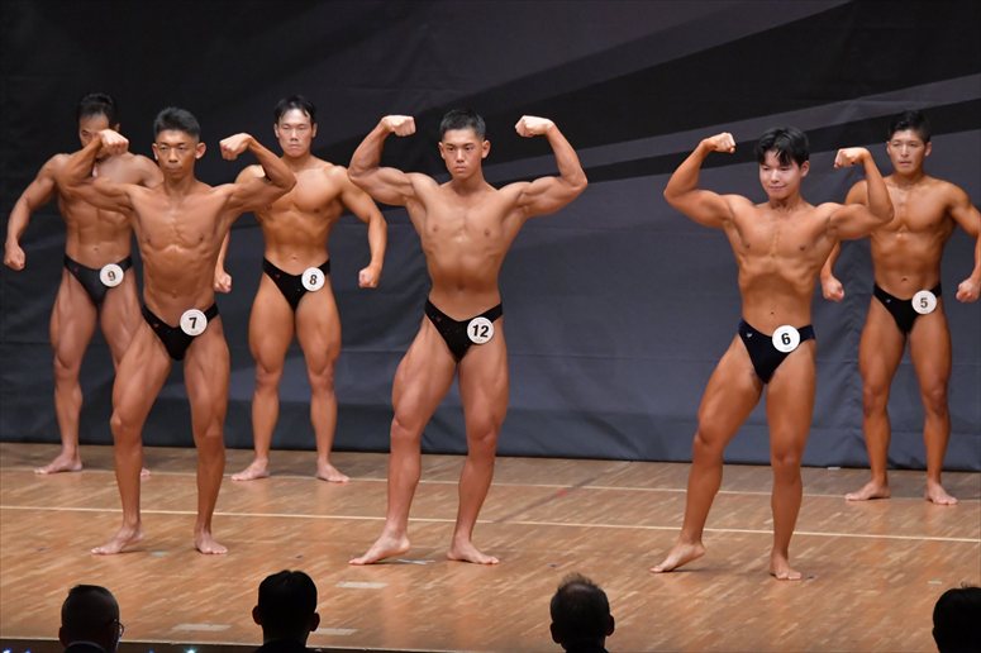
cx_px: 490
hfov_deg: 9.5
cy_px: 326
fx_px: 5910
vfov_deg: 6.3
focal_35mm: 217
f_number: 5.6
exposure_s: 1/400
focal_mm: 145
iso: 6400
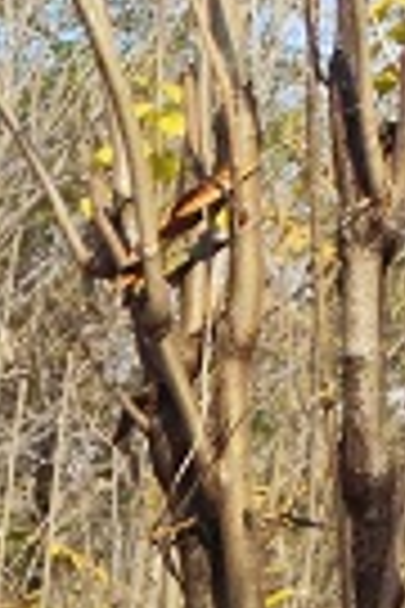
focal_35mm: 190
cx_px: -1089
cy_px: 1747
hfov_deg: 6.2
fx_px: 3206
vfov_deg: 9.0
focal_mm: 4.77
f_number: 1.75
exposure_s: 1/676
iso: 112
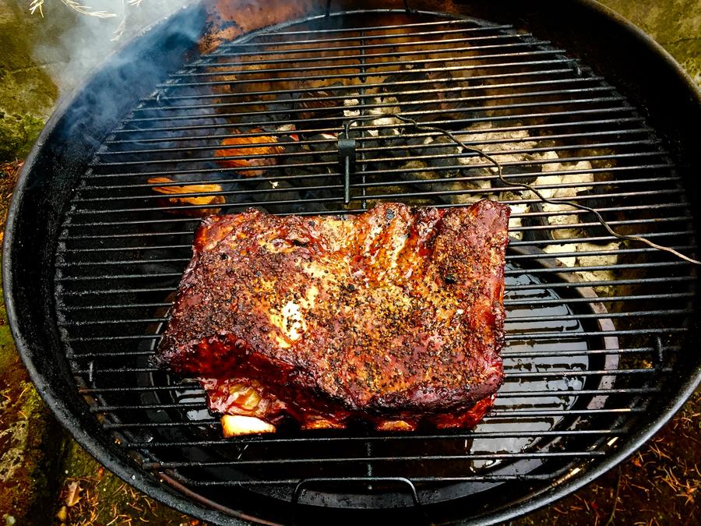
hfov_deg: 61.7
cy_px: 263
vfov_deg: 48.2
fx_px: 587
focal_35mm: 29
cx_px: 350
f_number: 2.2
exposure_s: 1/30
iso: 64
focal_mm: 4.15
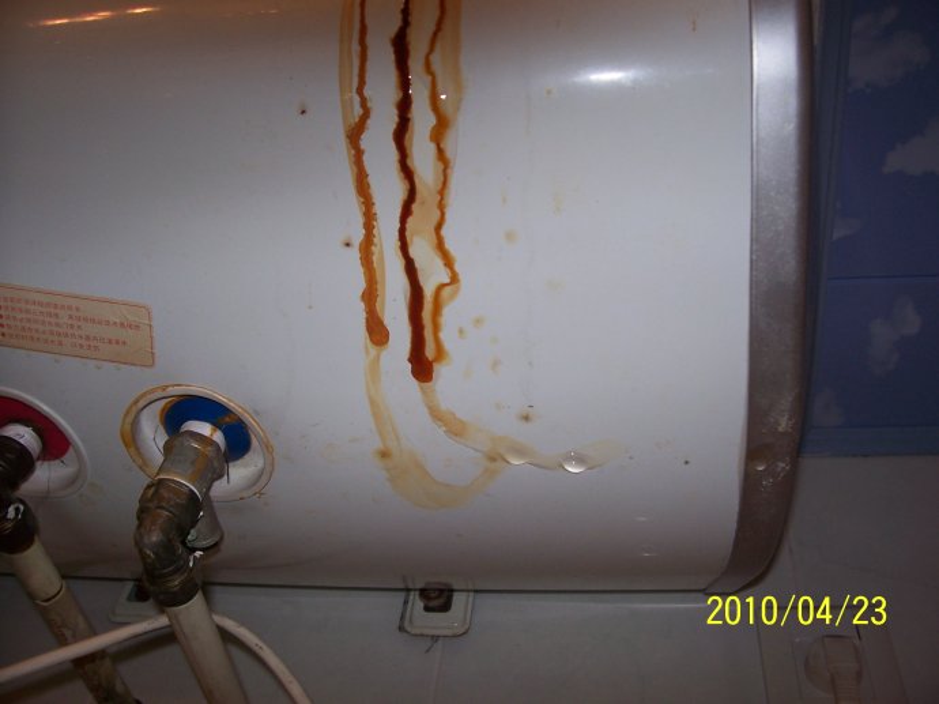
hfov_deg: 54.0
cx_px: 470
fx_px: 922
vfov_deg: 41.8
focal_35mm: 34
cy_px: 352
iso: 80
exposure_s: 1/60
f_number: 2.7
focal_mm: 5.6
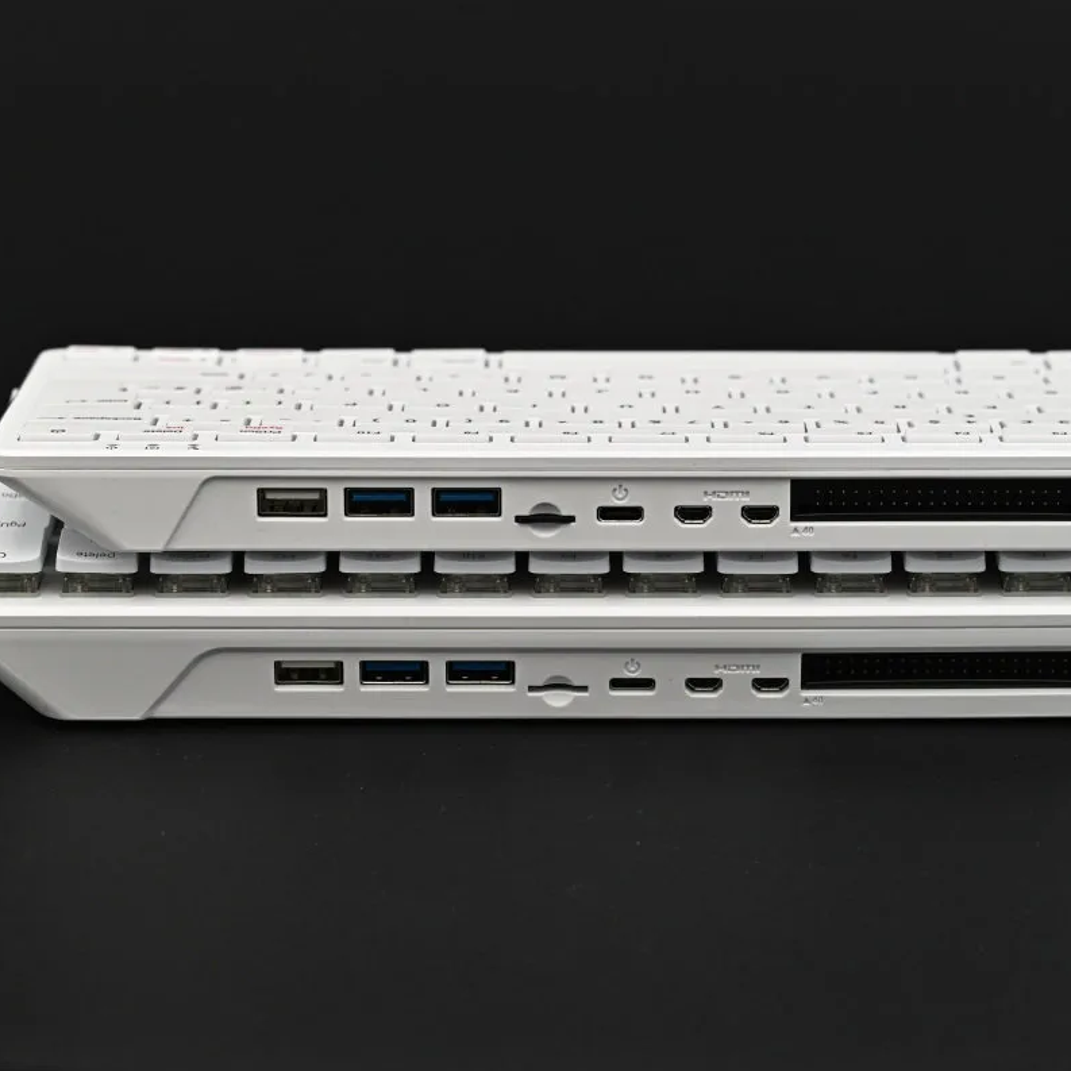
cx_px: 739
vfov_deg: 12.9
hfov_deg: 12.9
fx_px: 4726
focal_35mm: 135
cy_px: 540
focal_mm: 105
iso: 800
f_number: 8
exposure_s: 1/200
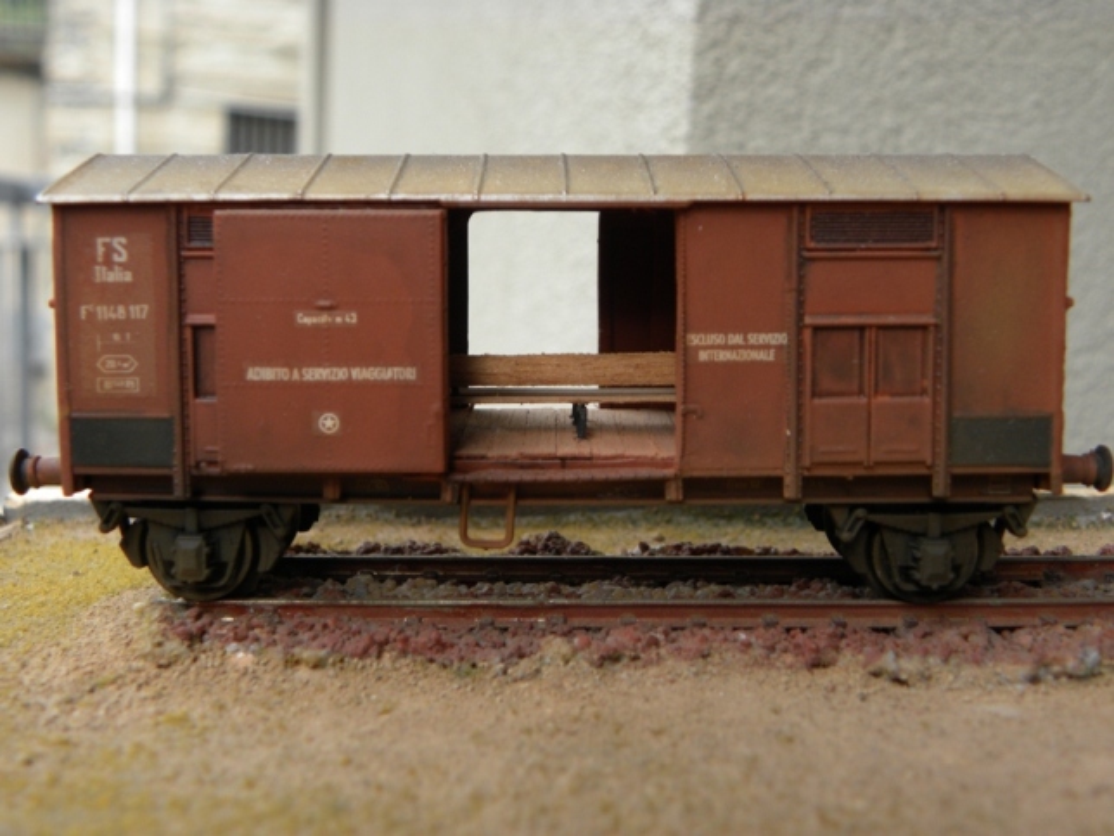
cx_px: 557
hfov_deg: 45.8
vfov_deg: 35.1
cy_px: 418
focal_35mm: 41
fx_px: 1319
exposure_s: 1/76.4
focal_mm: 7.3
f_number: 3.2
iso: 64
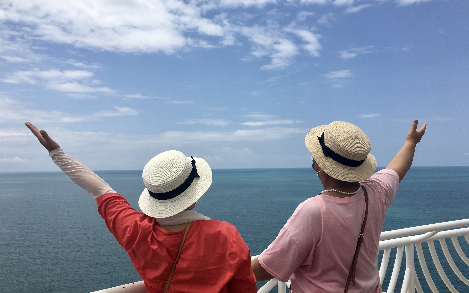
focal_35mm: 31
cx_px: 235
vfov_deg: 40.6
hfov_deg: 61.2
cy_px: 151
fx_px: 396
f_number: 2.2
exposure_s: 1/3344
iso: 25
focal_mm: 4.15
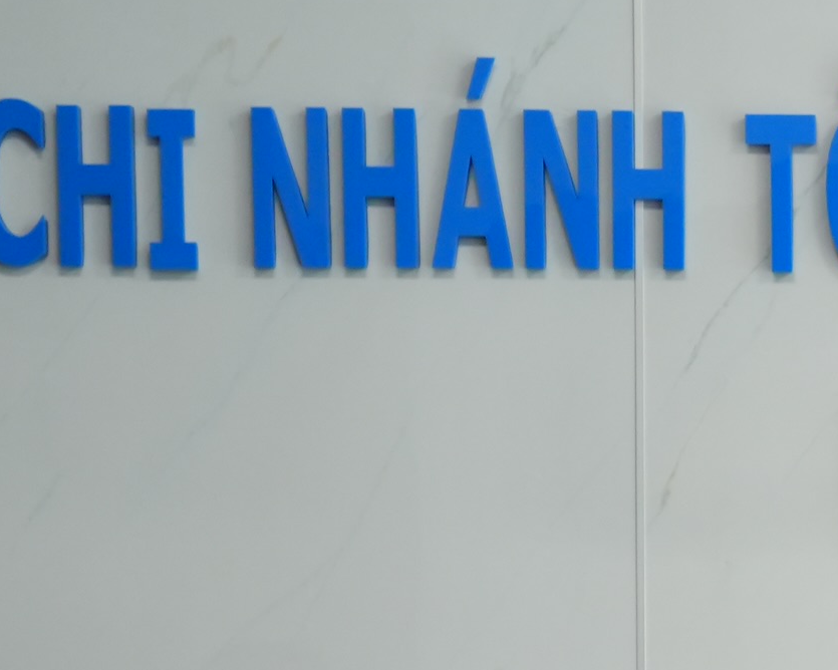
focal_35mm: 290
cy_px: 677
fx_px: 7192
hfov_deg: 6.3
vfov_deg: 5.3
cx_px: 2117
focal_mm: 56
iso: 1000
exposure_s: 1/125
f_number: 4
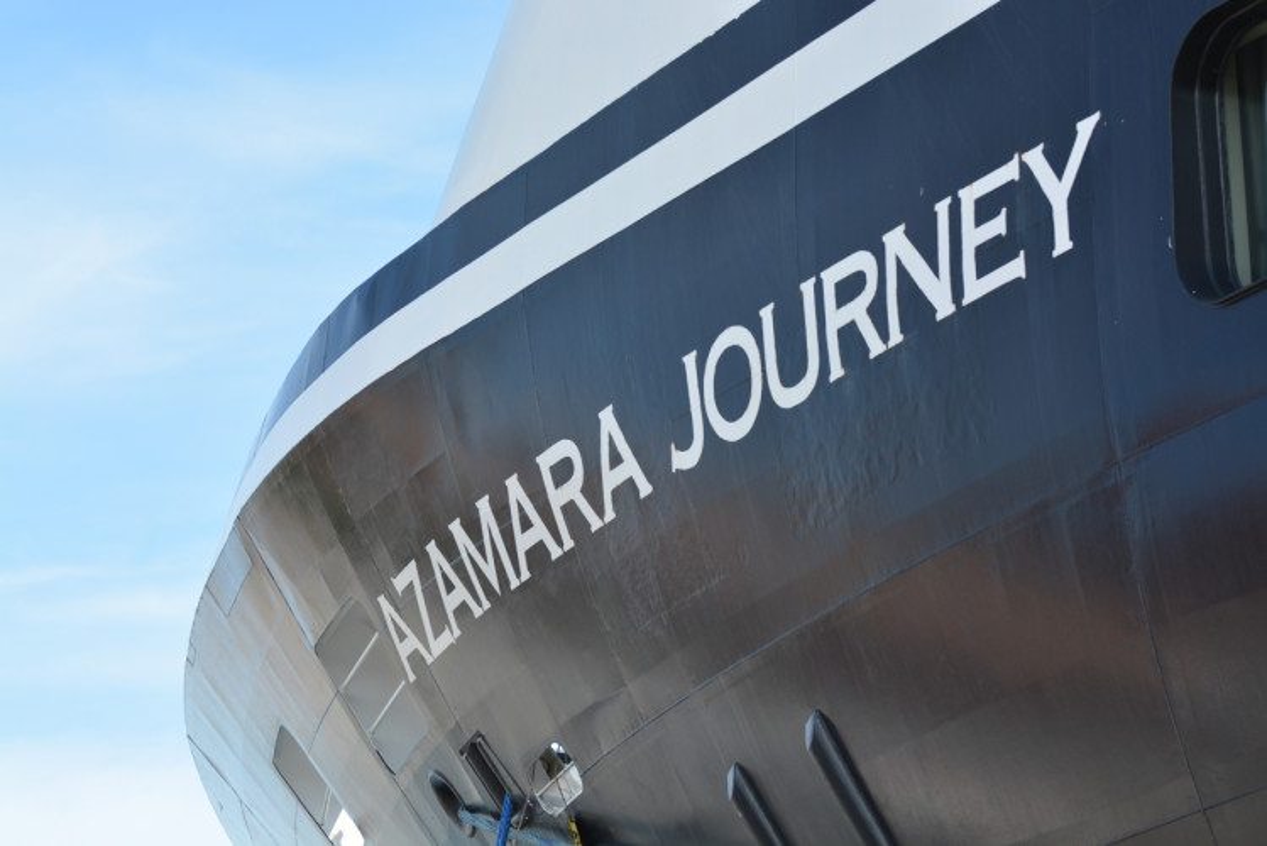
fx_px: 3697
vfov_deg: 13.1
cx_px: 634
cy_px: 423
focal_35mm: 105
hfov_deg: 19.4
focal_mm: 70
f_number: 5.6
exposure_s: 1/500
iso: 200
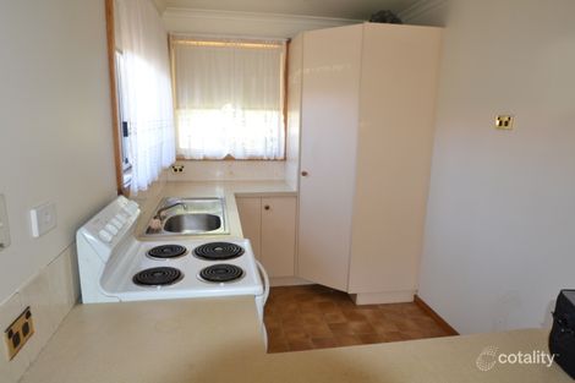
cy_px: 192
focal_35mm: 22
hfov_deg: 77.3
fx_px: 359
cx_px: 288
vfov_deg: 56.1
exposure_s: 1/60
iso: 400
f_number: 4
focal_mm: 15
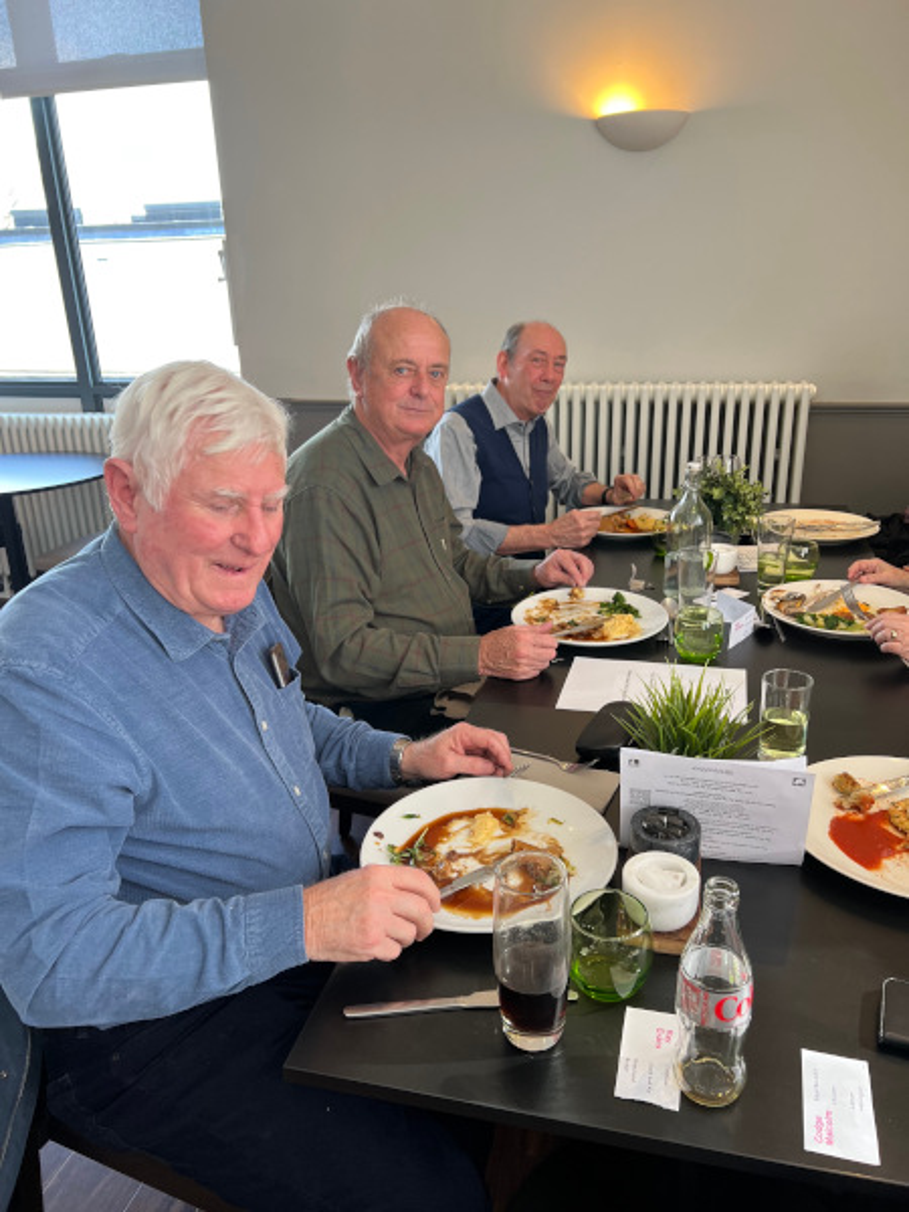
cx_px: 454
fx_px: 910
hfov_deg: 53.1
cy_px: 606
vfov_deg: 67.3
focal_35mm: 26
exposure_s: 1/100
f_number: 1.5
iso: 64
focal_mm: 5.7
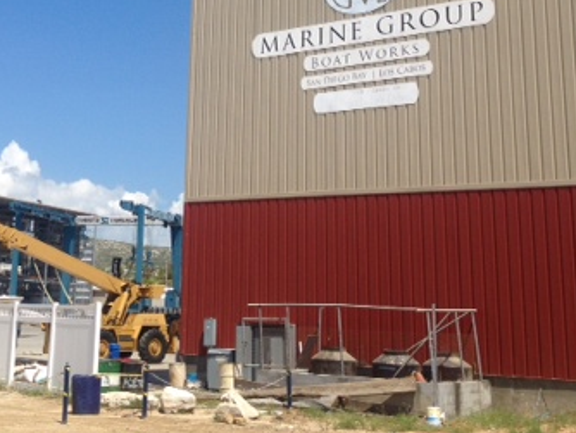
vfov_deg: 21.4
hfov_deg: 28.7
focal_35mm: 67
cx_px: 179
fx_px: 1116
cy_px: 28
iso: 50
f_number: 2.4
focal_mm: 4.28
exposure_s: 1/2513
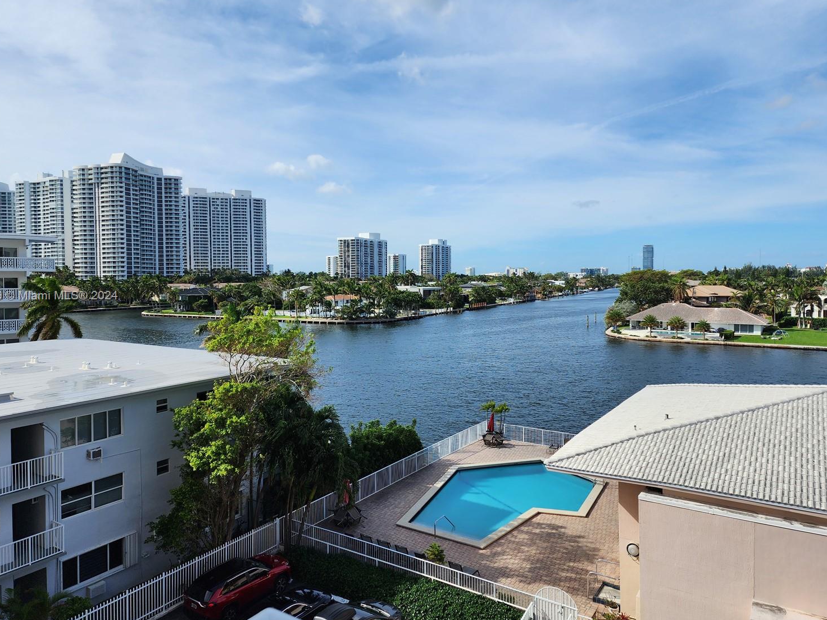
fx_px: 597
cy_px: 297
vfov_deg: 54.9
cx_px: 388
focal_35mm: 25
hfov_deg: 69.3
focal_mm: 6.4
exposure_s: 1/1559
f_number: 1.8
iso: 12
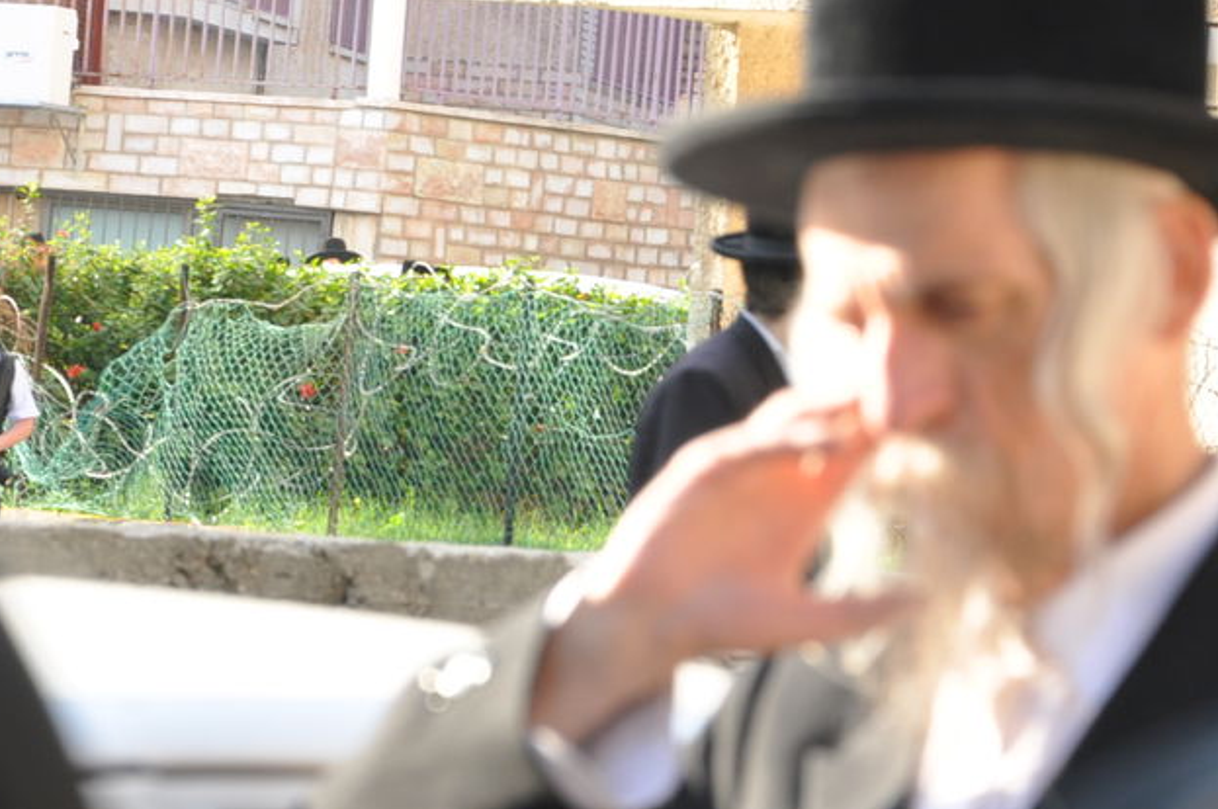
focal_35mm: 310
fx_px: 10477
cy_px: 261
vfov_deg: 4.4
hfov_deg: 6.7
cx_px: 837
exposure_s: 1/80
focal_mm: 92
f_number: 8
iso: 320
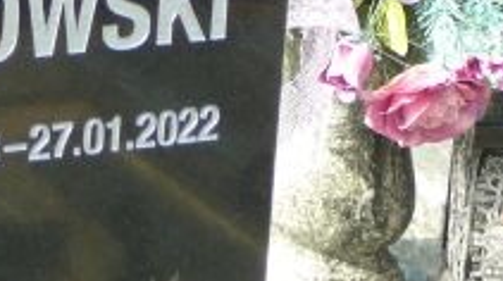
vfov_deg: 4.7
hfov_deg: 8.4
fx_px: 3396
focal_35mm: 255
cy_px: -176
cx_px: -69
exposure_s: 1/160
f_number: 3.7
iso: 80
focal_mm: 11.5
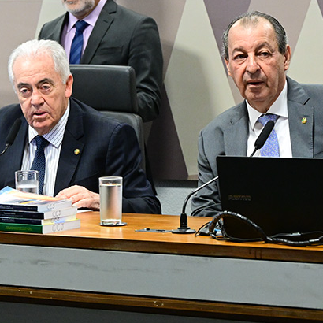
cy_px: 147
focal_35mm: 187
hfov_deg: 9.3
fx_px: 1974
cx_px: 69
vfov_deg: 9.4
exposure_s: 1/200
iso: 4000
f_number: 3.5
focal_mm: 70
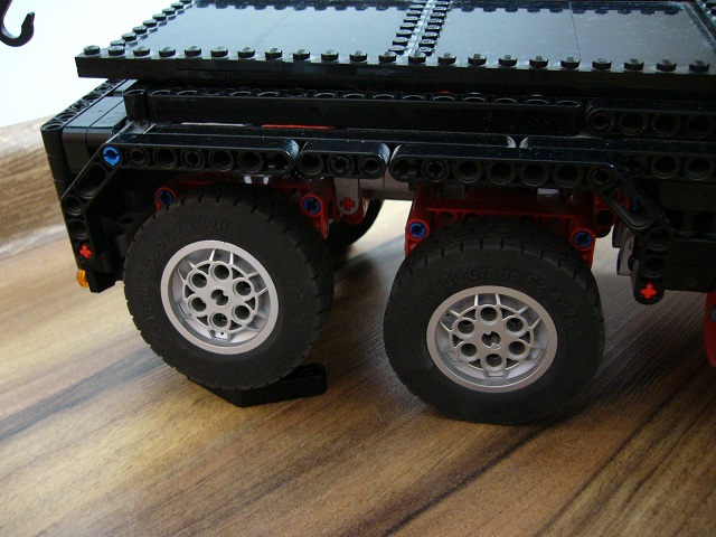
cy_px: 268
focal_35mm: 35
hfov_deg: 52.6
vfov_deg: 40.7
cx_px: 358
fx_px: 724
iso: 200
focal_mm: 5.8
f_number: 2.8
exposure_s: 1/8
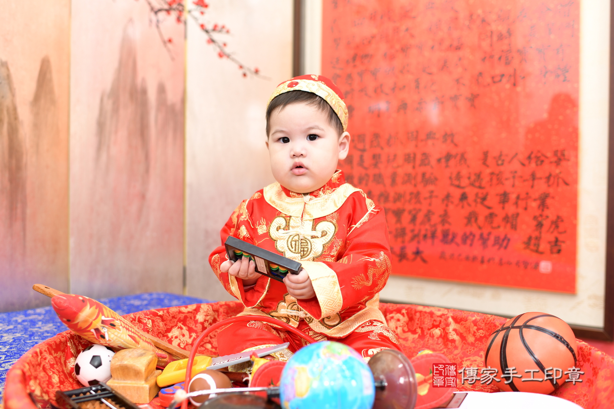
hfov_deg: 54.4
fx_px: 597
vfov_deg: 37.9
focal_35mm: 35
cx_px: 307
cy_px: 204
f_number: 2.8
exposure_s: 1/200
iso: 400
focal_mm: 35
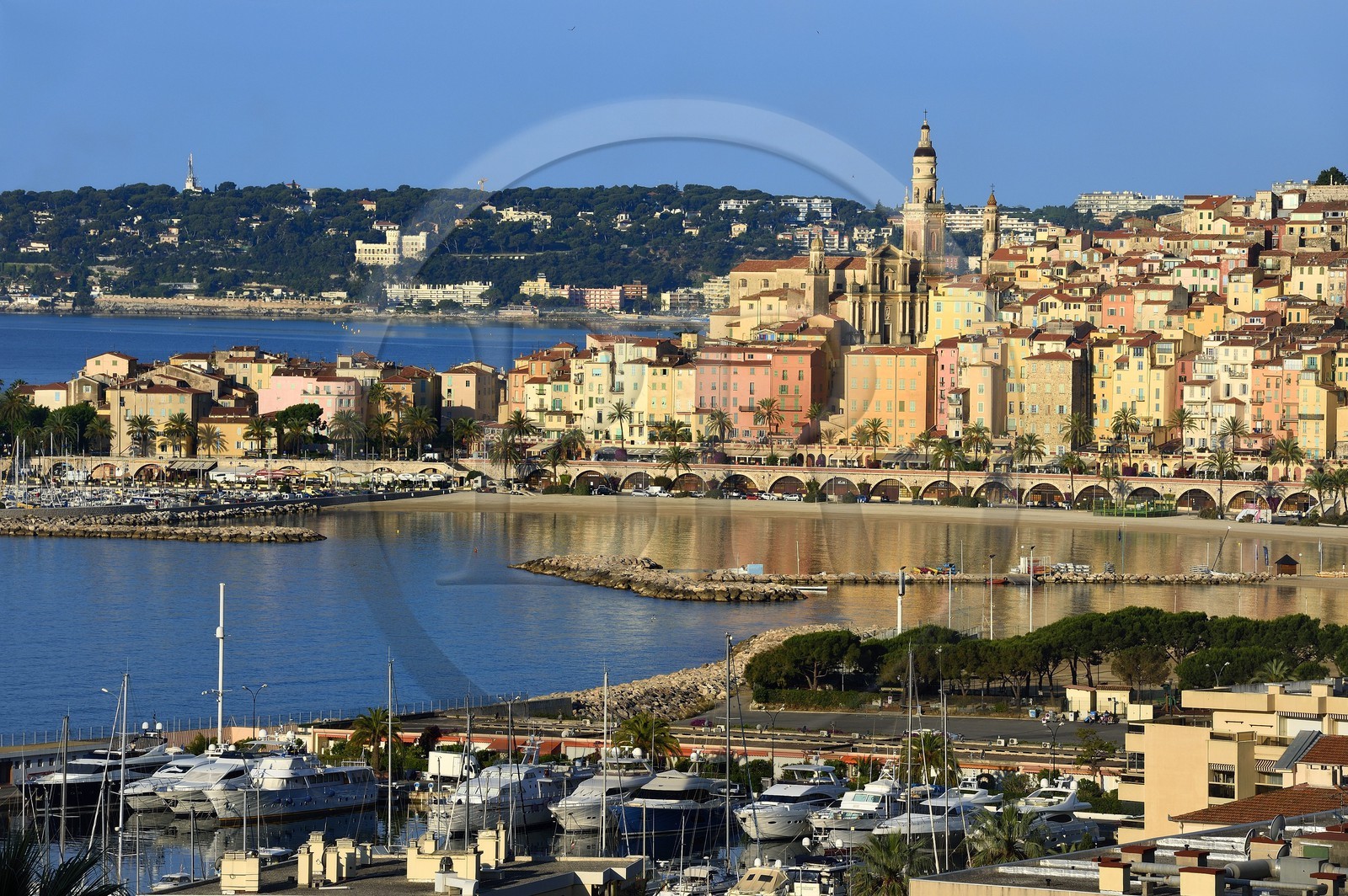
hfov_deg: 11.1
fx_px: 6921
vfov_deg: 7.4
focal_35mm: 185
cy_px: 448
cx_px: 674
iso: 200
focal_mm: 185
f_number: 13
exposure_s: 1/250
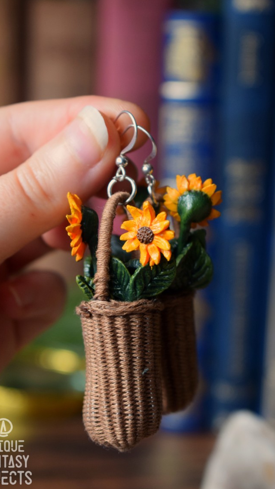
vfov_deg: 24.3
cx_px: 135
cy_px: 245
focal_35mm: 88
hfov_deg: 13.8
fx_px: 1134
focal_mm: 55
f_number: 5.6
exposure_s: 1/60
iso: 1250
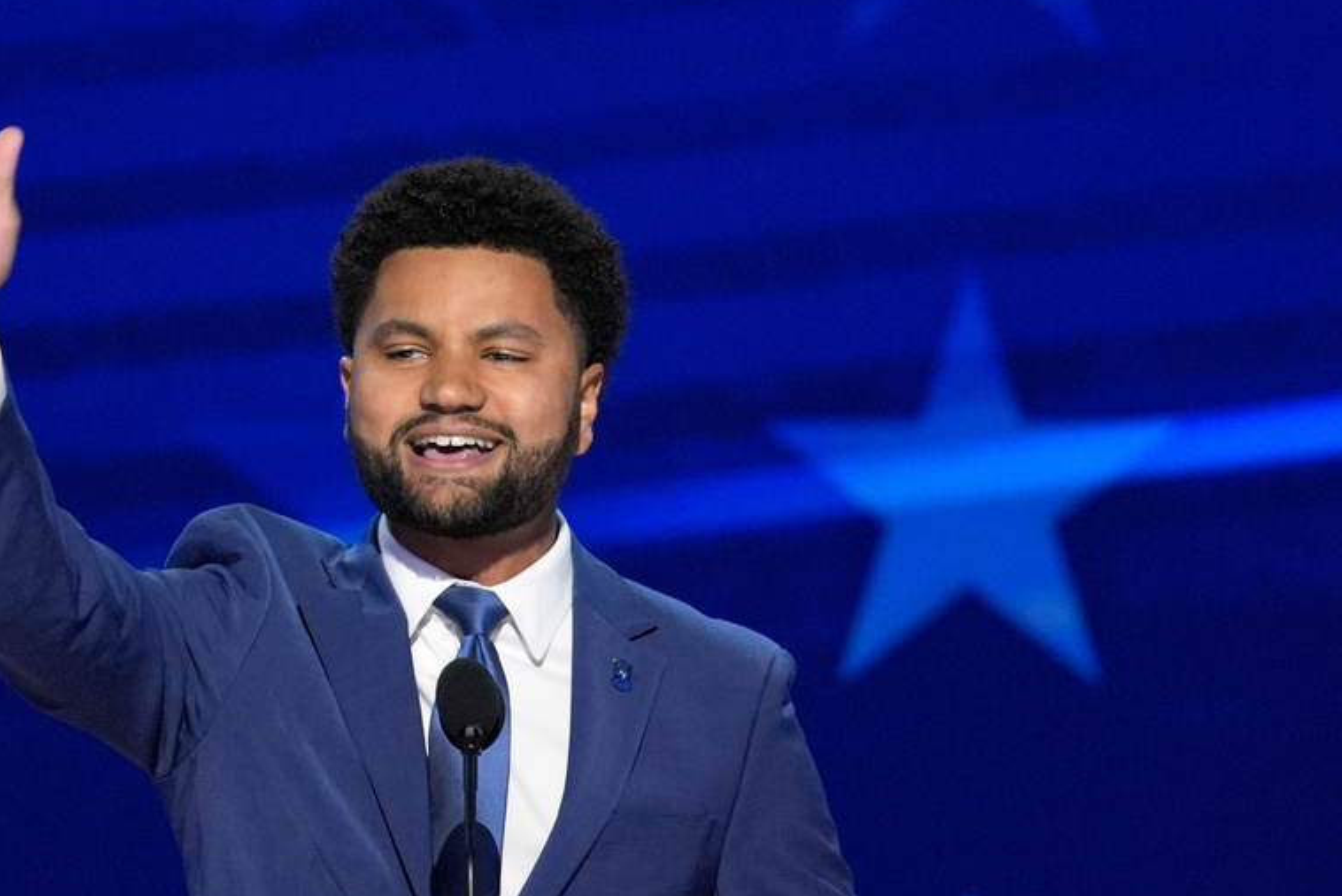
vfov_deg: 1.1
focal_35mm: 1216
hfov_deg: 1.7
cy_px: 582
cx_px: 450
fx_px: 45345
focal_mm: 600
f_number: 4
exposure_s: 1/250
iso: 2500
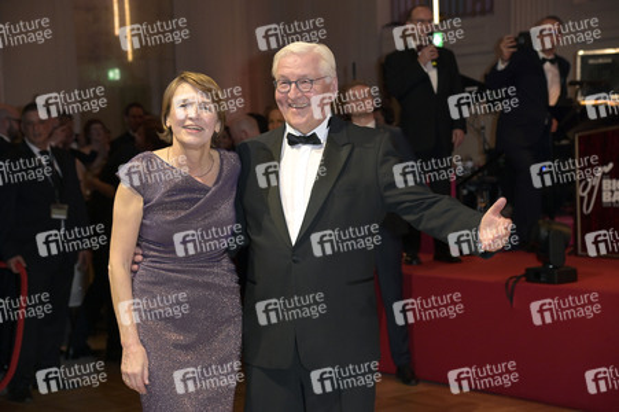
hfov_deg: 27.0
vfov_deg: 18.2
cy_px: 206
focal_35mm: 75
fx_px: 1289
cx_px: 310
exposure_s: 1/250
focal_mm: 75
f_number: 5
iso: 3200
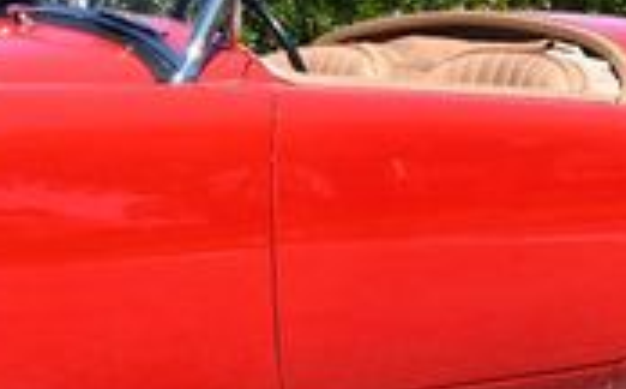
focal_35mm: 158
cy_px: 40
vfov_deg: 8.2
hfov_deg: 13.2
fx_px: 2690
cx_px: 65
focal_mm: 21
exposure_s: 1/250
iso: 125
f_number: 8
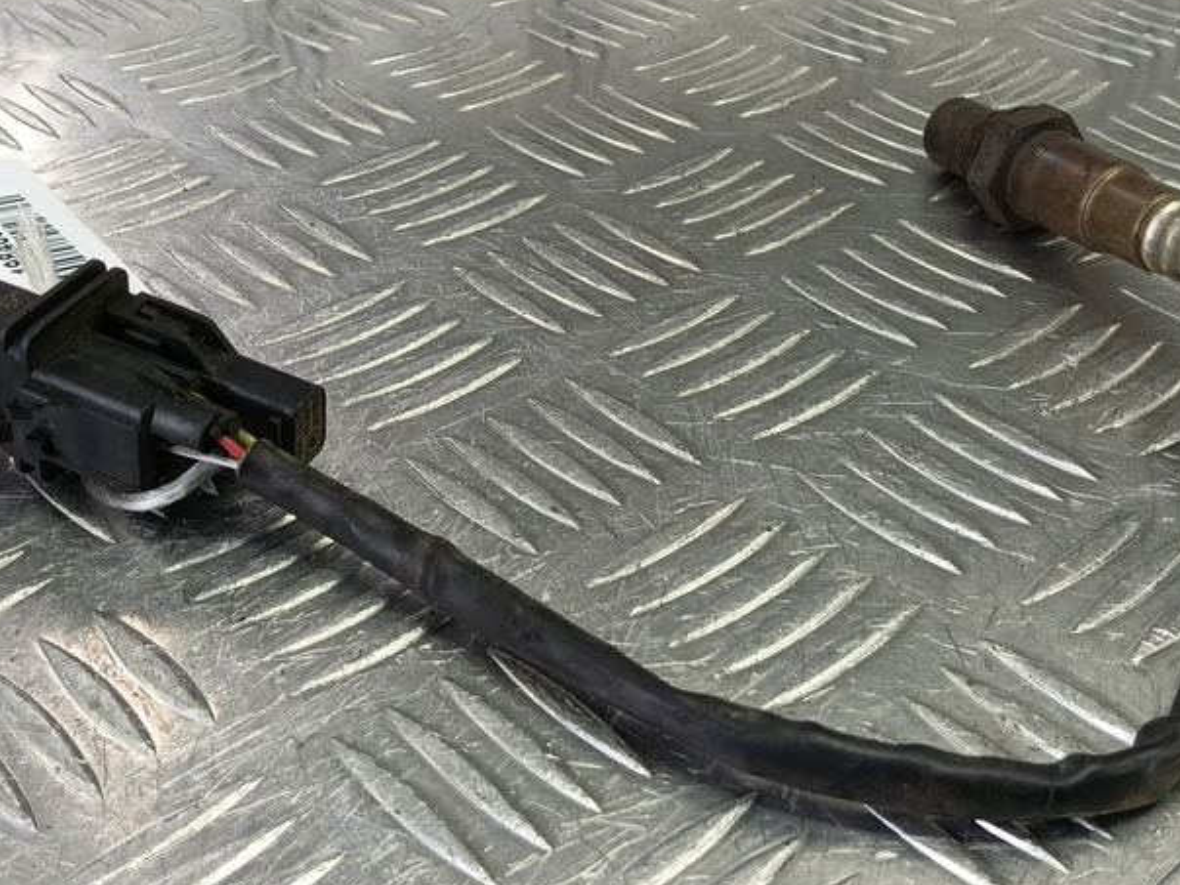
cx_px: 641
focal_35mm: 39
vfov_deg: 36.7
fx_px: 1329
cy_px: 346
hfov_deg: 47.8
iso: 124
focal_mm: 4.11
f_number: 1.6
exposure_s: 1/50
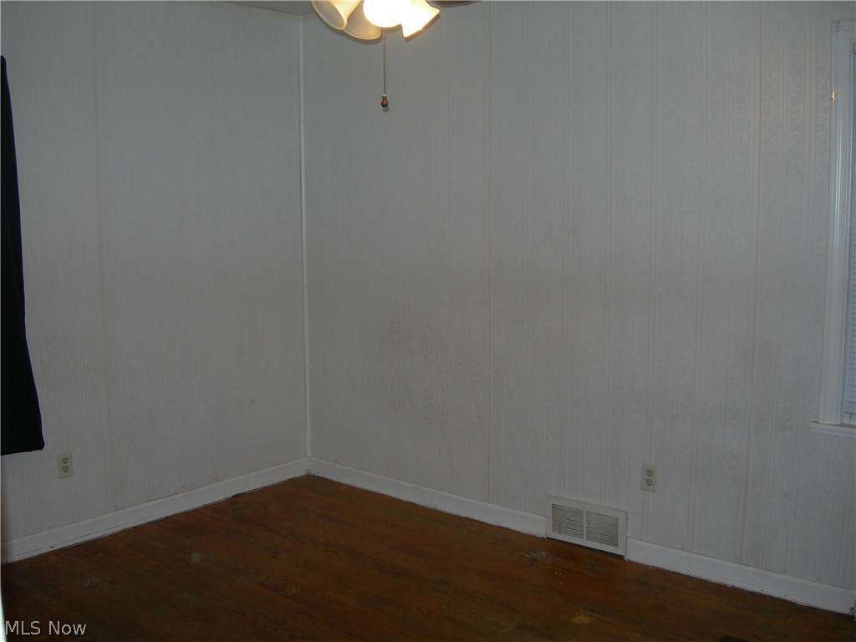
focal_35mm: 38
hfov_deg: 49.0
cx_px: 428
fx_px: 940
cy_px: 321
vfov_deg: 37.7
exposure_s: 1/60.1
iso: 55
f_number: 2.8
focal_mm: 7.8
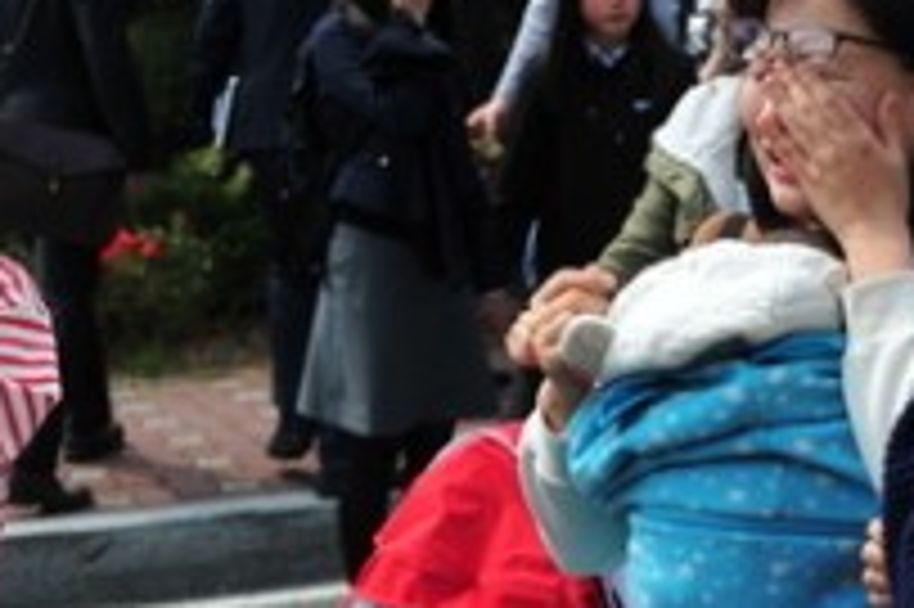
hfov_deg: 15.0
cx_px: 689
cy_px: 547
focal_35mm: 136
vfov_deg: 10.0
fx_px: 3450
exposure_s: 1/800
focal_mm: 52
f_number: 5.6
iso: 200
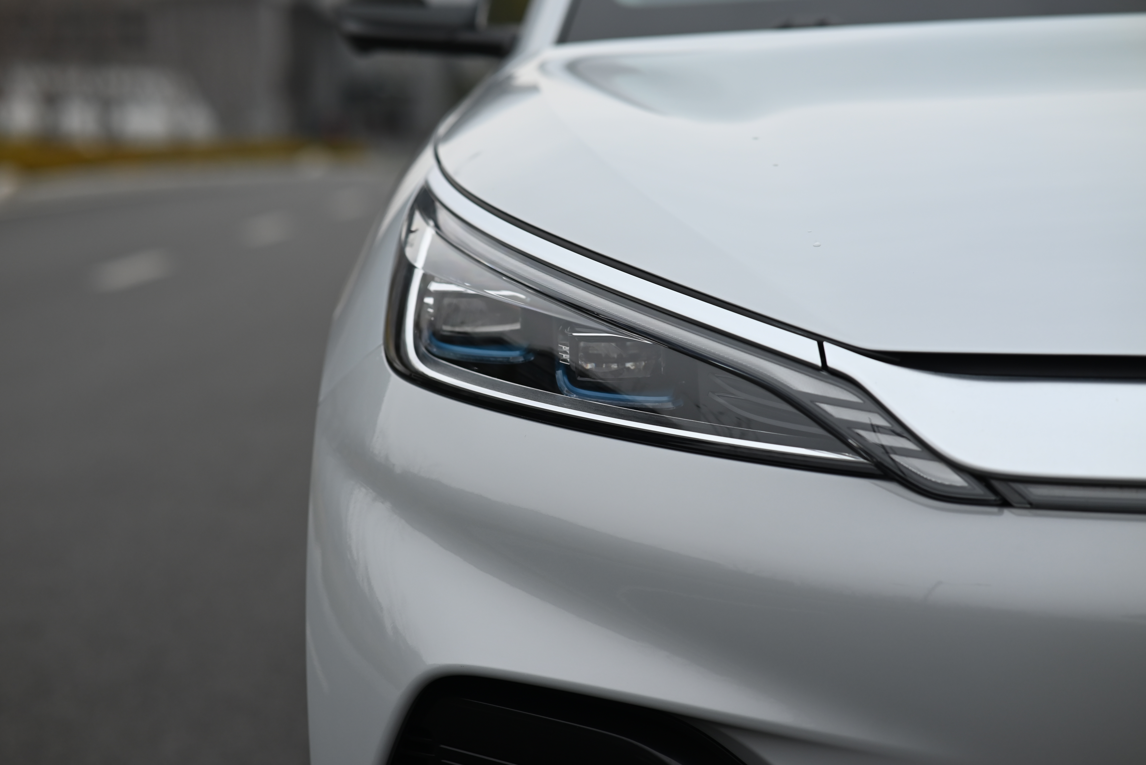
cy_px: 382
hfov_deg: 23.9
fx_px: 2707
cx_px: 573
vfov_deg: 16.1
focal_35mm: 85
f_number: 3.2
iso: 400
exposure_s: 1/250
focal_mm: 85
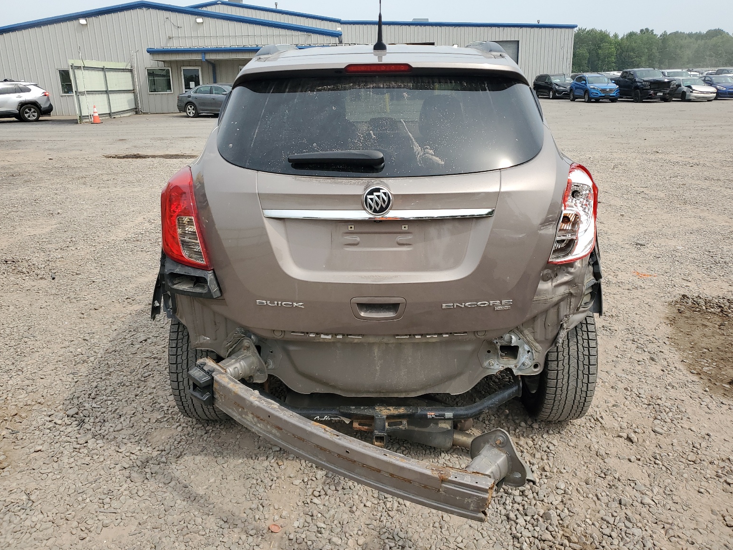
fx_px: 572
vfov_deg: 51.4
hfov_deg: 65.3
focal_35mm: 27
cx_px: 376
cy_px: 265
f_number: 1.5
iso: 50
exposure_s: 1/2000
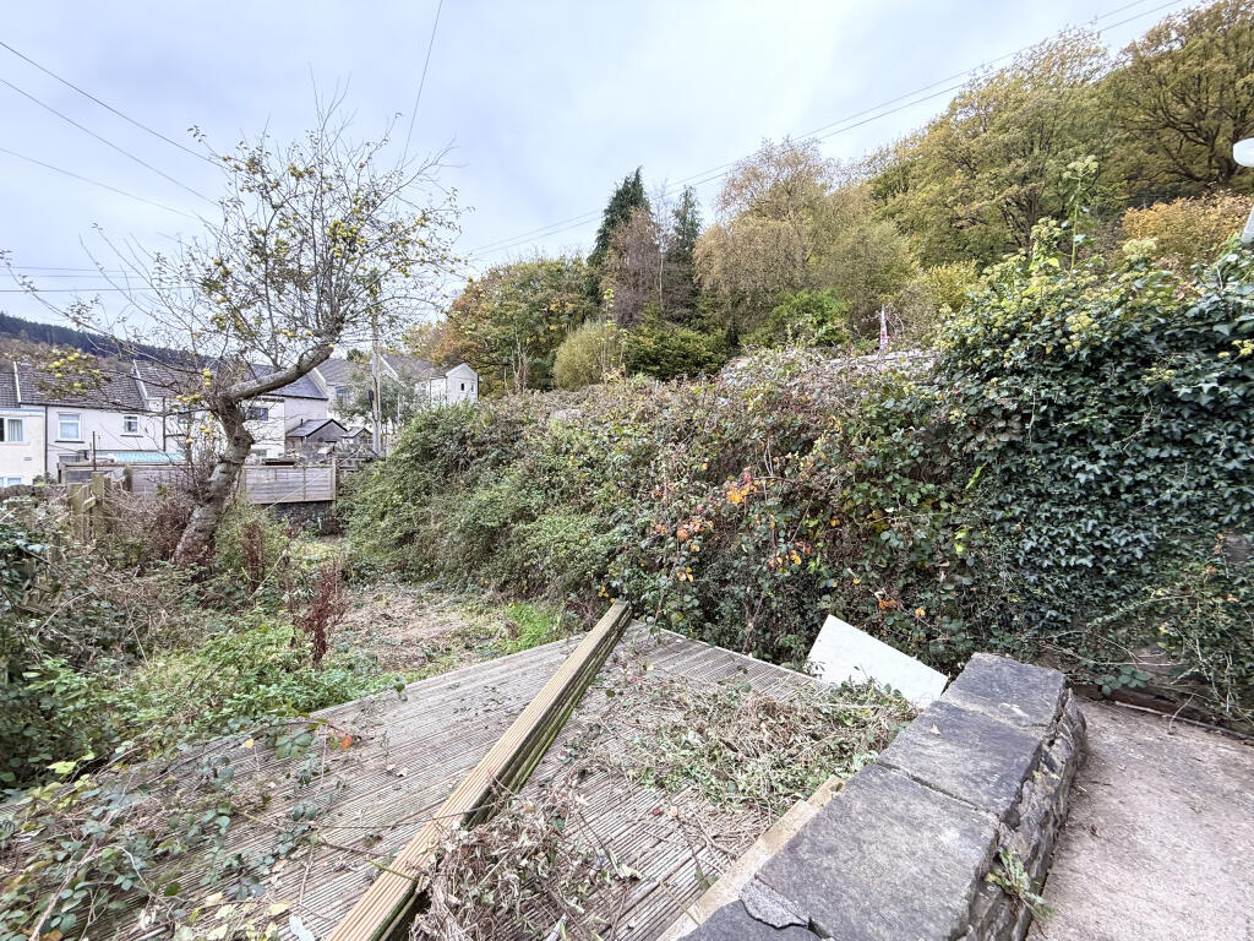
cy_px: 470
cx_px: 627
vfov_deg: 85.7
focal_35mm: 14
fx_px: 507
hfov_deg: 102.1
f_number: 2.2
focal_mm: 2.22
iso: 64
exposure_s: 1/120
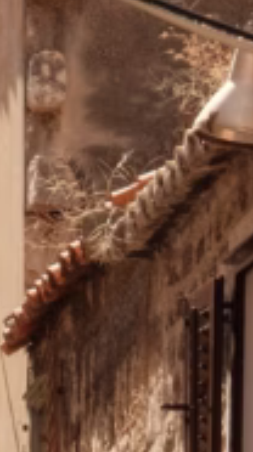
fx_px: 5463
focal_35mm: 456
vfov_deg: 4.6
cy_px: 1157
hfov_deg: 2.6
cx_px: 448
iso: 800
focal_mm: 52.7
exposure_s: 1/300
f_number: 11
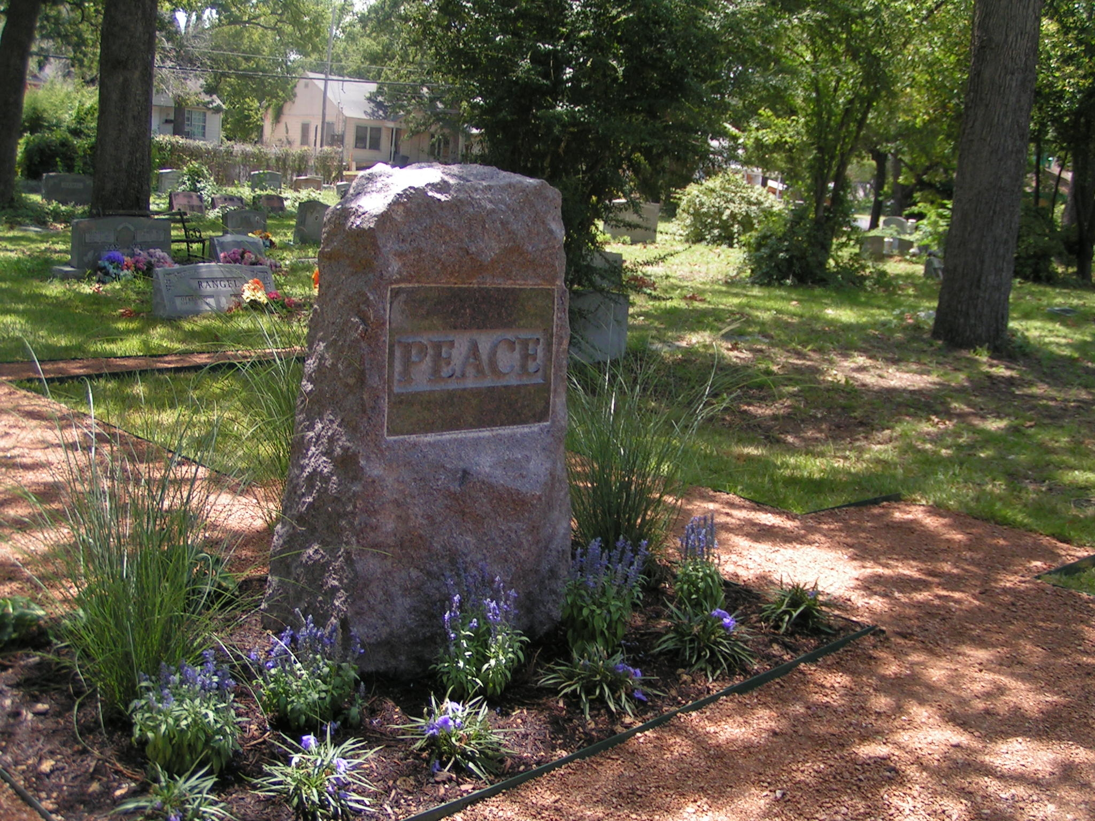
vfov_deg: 36.8
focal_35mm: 39
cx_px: 548
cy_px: 410
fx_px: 1234
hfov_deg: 47.9
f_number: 2.8
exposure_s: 1/320
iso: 50
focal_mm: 6
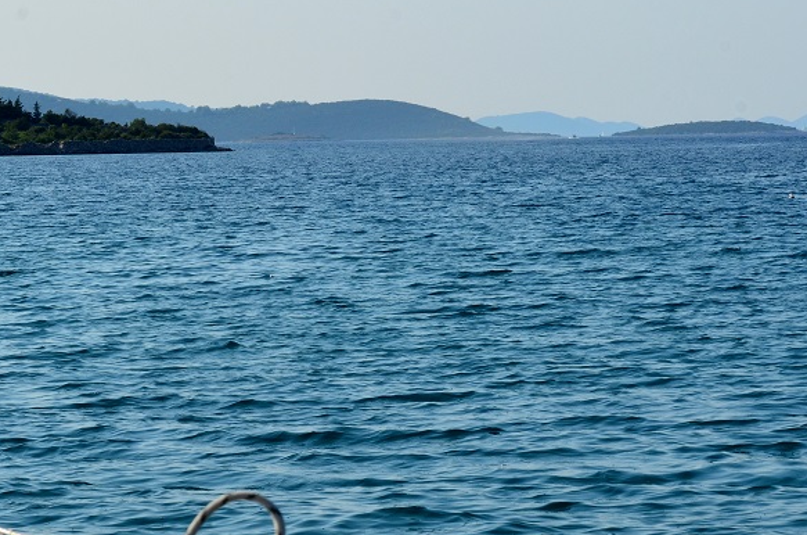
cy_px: 221
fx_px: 4026
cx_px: 546
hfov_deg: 11.4
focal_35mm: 180
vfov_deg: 7.6
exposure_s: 1/400
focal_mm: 70
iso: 400
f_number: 14
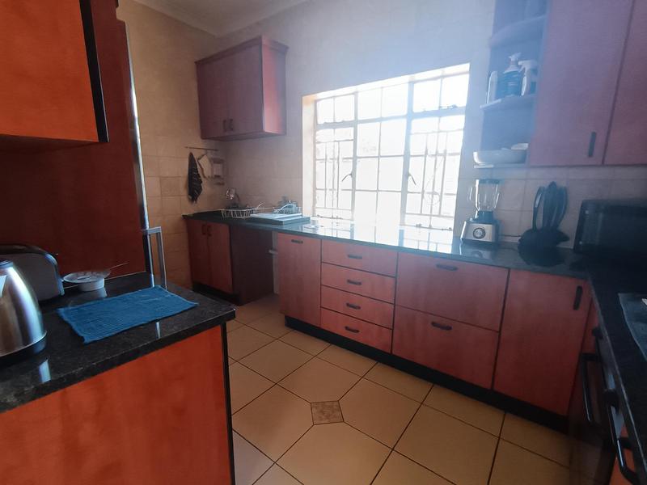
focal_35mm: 17
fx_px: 318
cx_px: 324
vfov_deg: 74.7
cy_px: 242
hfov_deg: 91.0
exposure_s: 1/50
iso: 568
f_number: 2.2
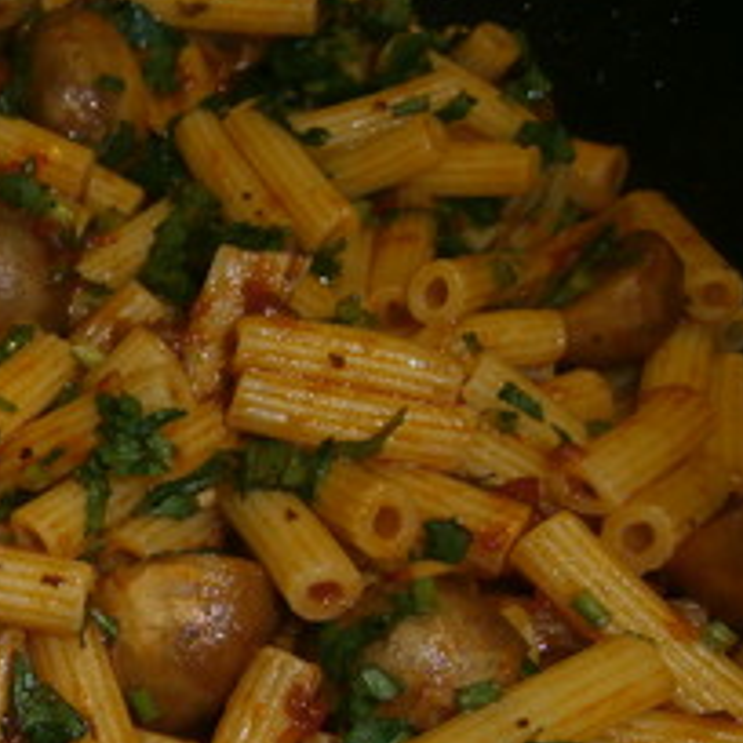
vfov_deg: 32.1
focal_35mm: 52
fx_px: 1263
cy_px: 570
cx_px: -22
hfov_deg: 30.2
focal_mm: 4.2
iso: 100
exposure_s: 1/30
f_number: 3
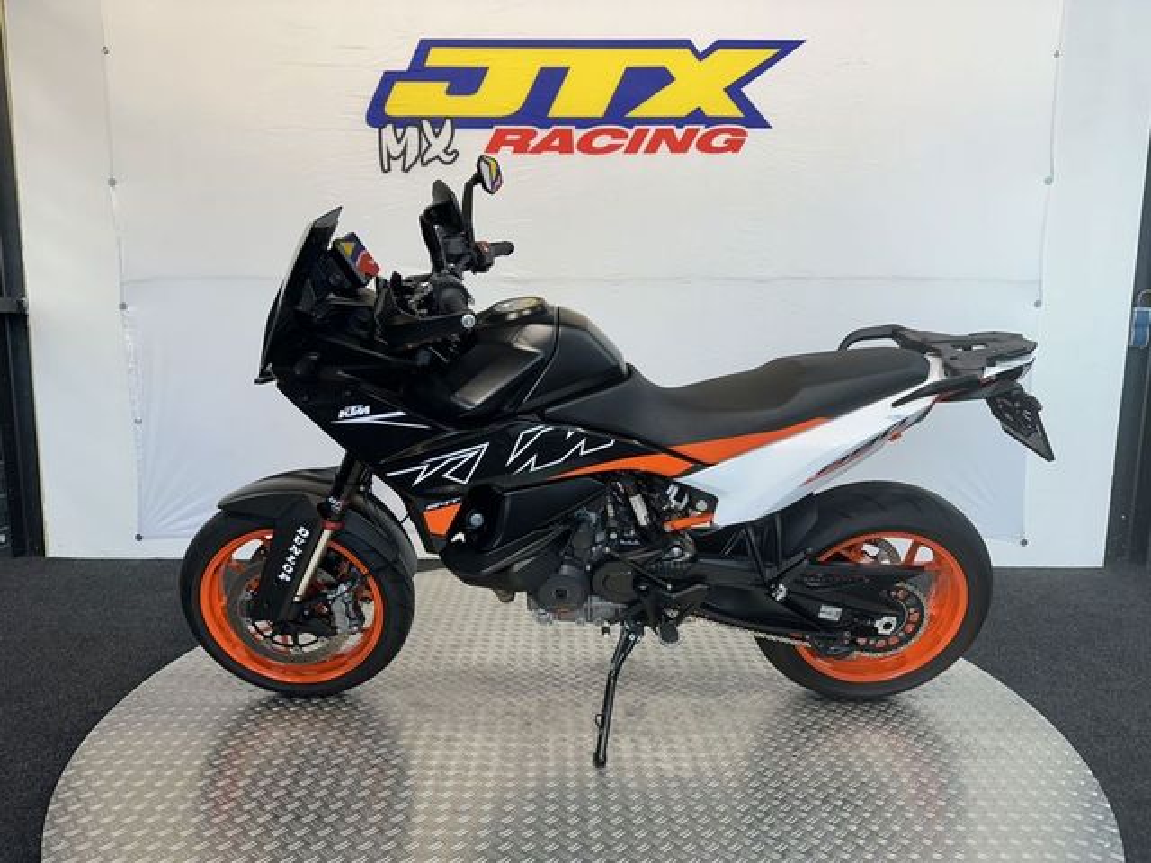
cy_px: 432
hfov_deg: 71.6
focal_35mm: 24
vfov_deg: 56.8
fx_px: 798
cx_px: 576
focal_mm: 6.86
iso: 50
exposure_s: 1/105
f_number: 1.78
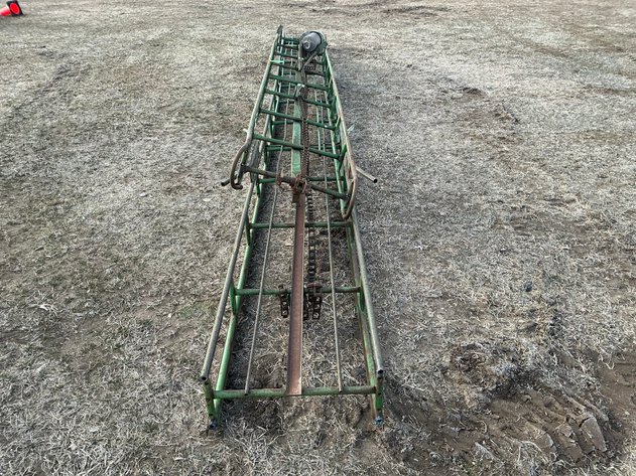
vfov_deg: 49.7
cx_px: 318
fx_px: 514
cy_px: 238
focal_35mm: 28
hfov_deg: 63.5
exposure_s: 1/346
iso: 25
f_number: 1.8
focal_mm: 3
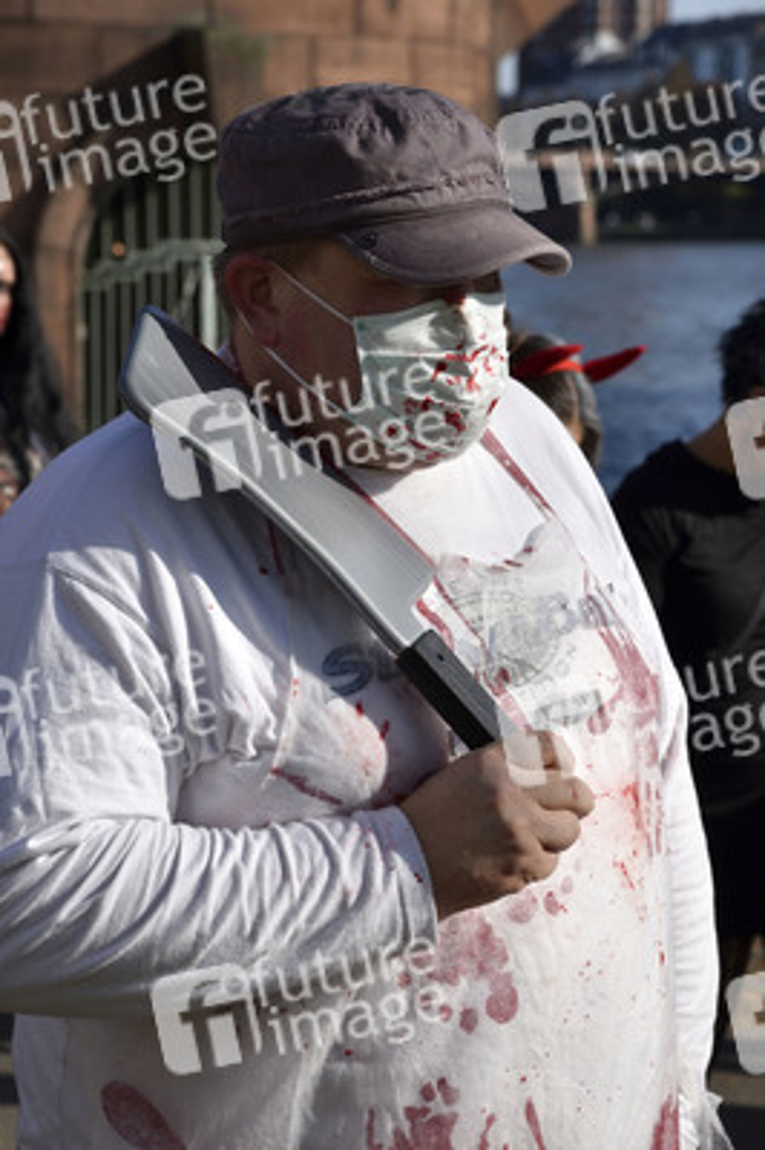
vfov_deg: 17.1
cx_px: 382
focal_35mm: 120
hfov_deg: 11.4
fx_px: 3831
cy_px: 575
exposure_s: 1/500
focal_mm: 120
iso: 200
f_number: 11
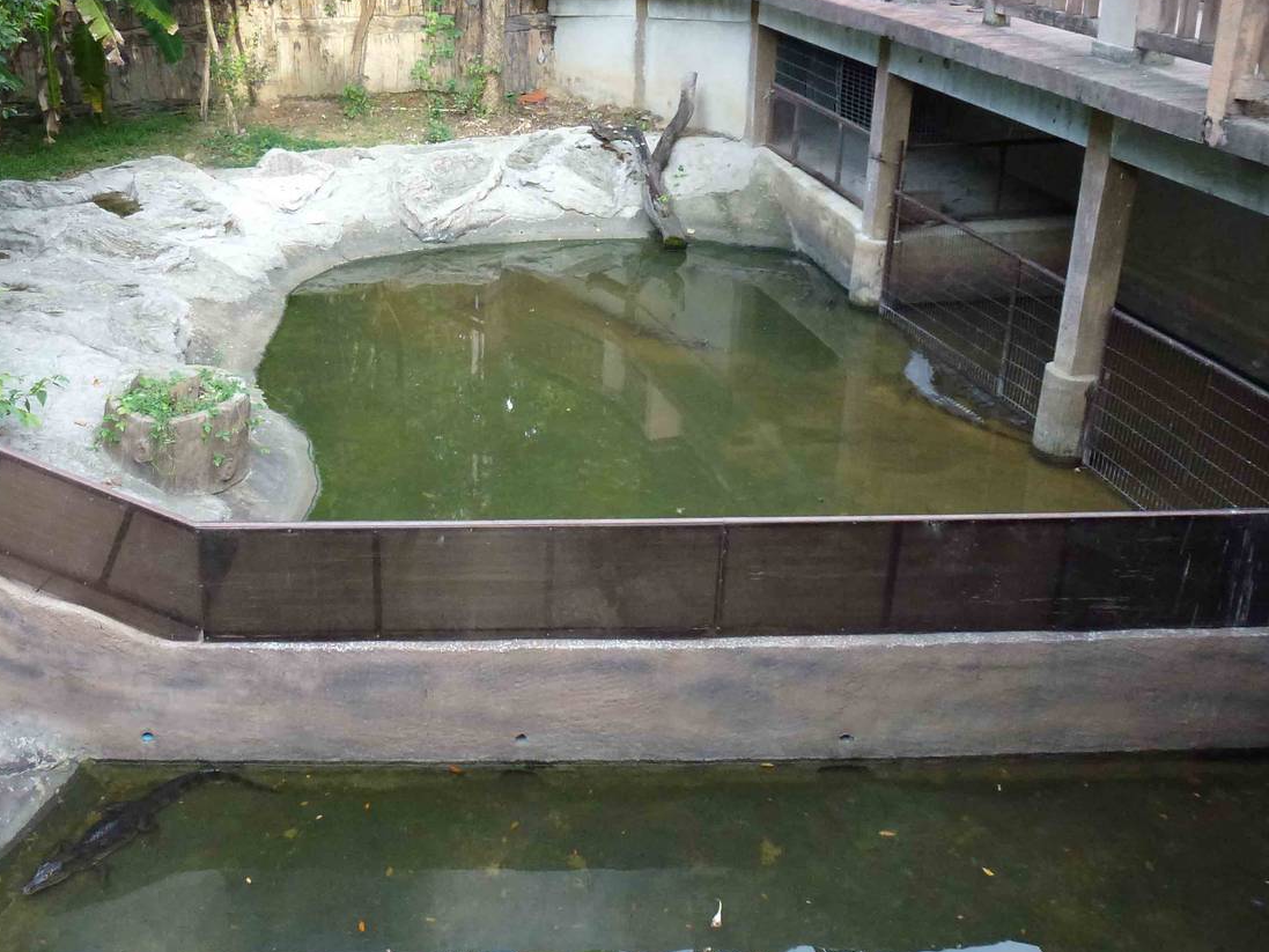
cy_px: 330
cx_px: 473
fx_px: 1283
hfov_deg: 52.0
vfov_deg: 40.3
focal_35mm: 35
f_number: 3.3
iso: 320
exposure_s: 1/60
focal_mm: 4.3
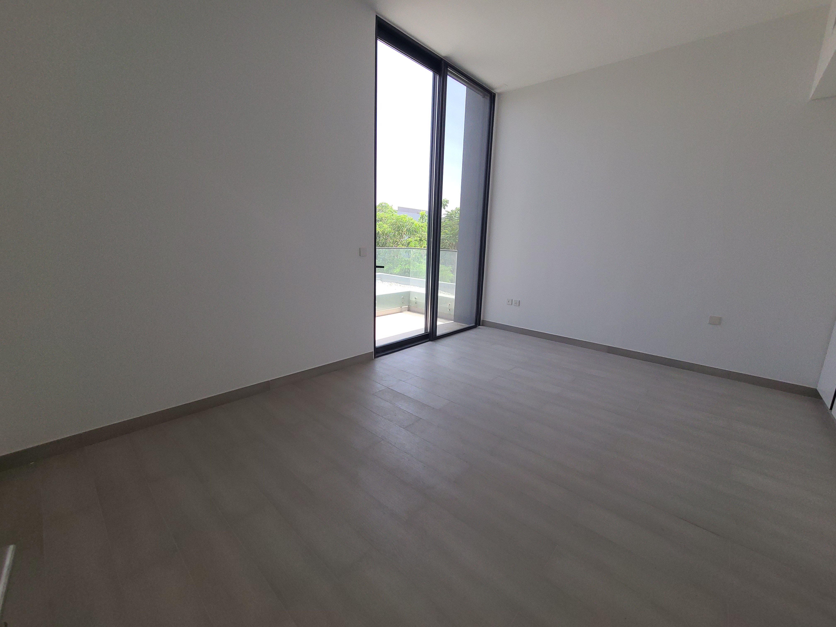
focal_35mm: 13
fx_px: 314
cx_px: 418
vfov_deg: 89.9
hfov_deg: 106.2
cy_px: 314
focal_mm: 2.2
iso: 100
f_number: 2.2
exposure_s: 1/120
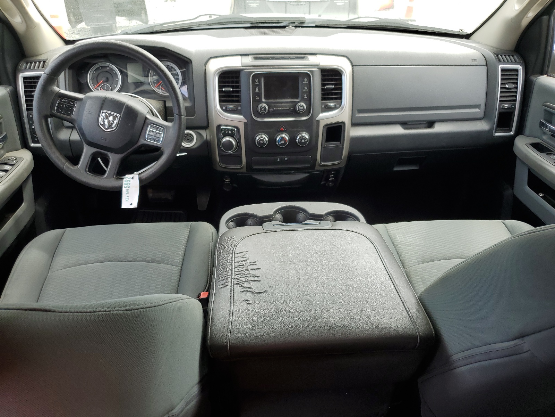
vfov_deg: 53.1
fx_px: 417
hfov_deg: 67.3
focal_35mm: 26
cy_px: 208
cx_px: 278
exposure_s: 1/312
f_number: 1.5
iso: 50
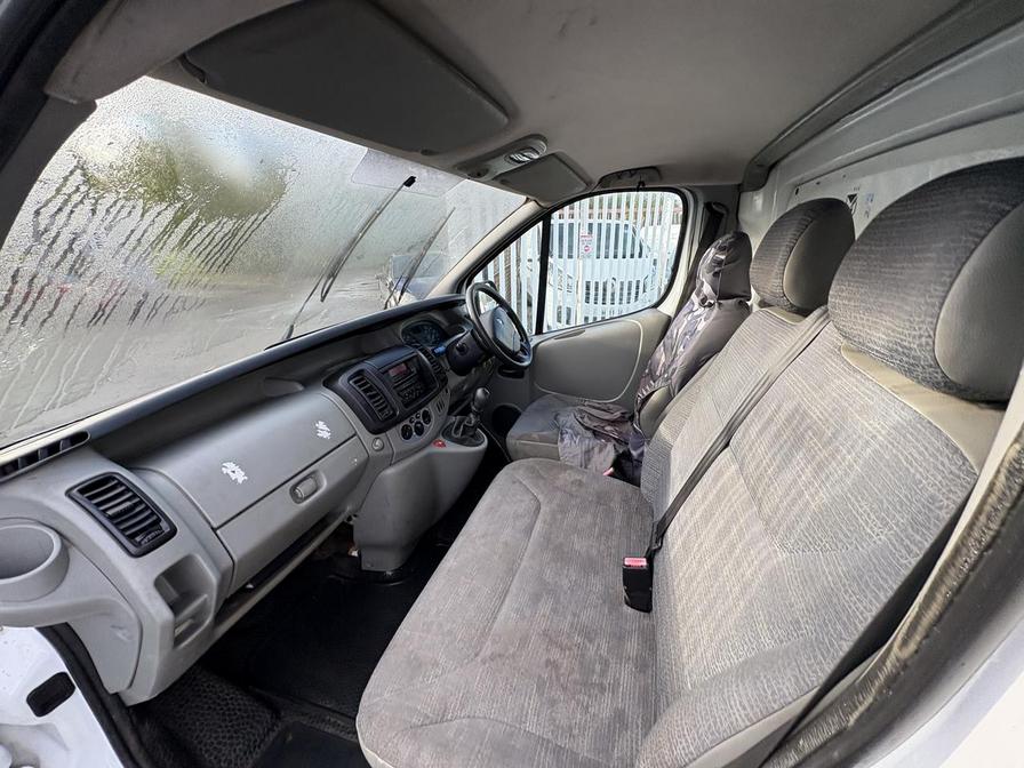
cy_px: 384
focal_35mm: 14
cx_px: 512
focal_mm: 2.22
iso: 64
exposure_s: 1/137
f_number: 2.2
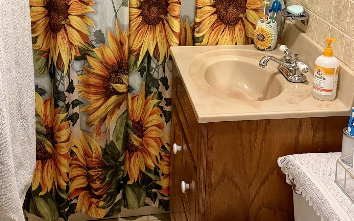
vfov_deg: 22.7
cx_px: 191
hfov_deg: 36.3
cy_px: 33
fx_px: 540
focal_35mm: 56
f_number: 1.78
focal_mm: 6.76
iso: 640
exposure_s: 1/60
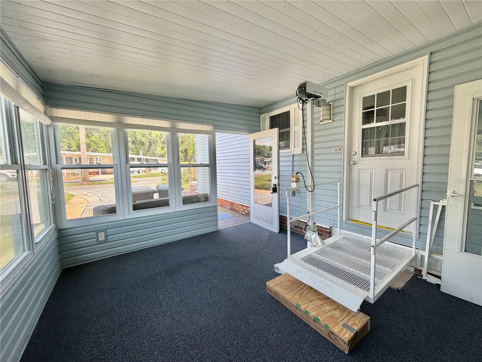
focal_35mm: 14
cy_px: 181
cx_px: 241
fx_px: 195
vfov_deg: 85.7
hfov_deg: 102.1
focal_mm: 2.22
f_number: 2.2
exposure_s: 1/138
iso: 40
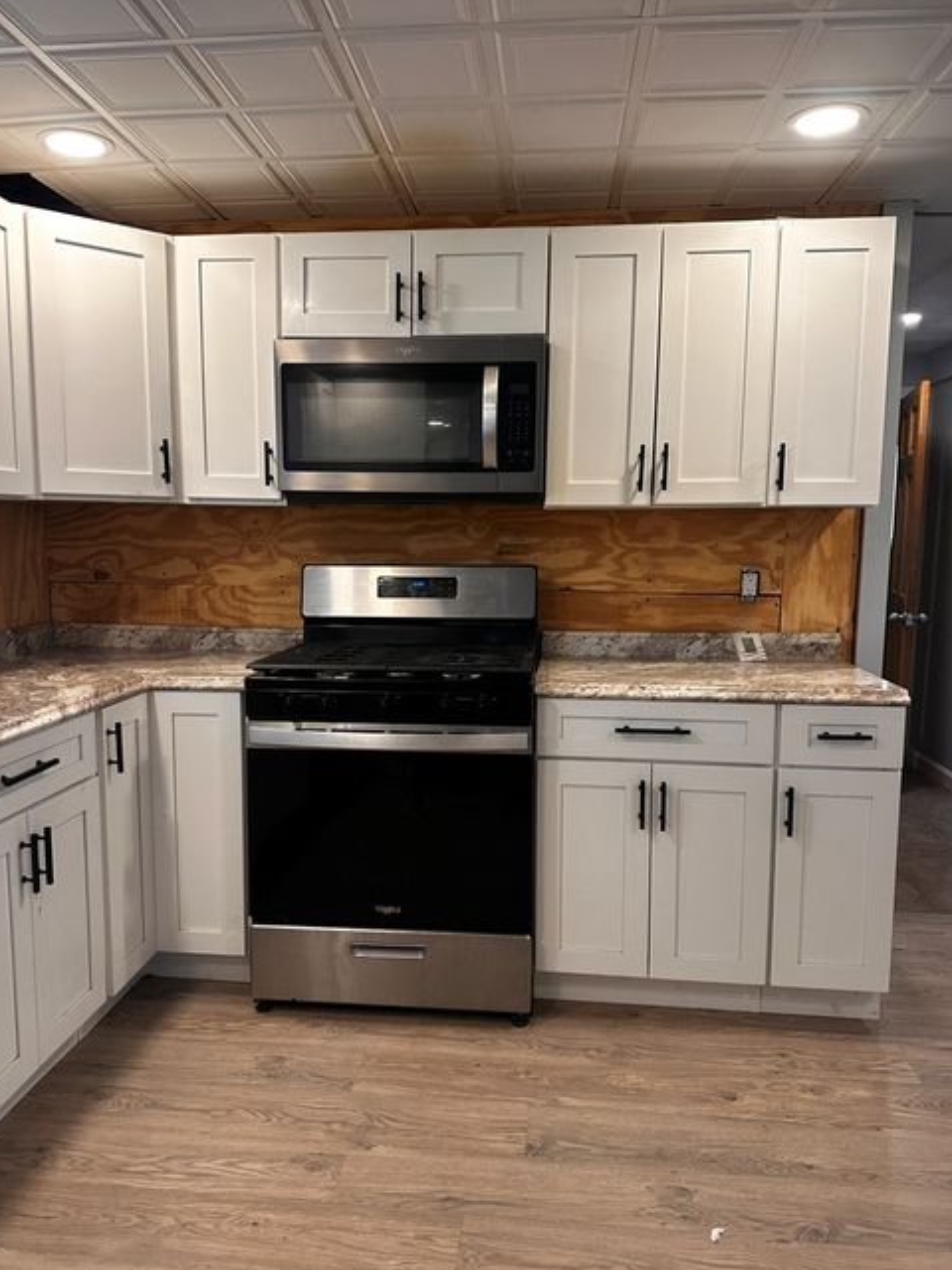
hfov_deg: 54.9
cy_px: 644
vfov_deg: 69.4
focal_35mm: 25
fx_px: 917
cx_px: 468
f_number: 1.78
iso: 125
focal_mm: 6.86
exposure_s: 1/120
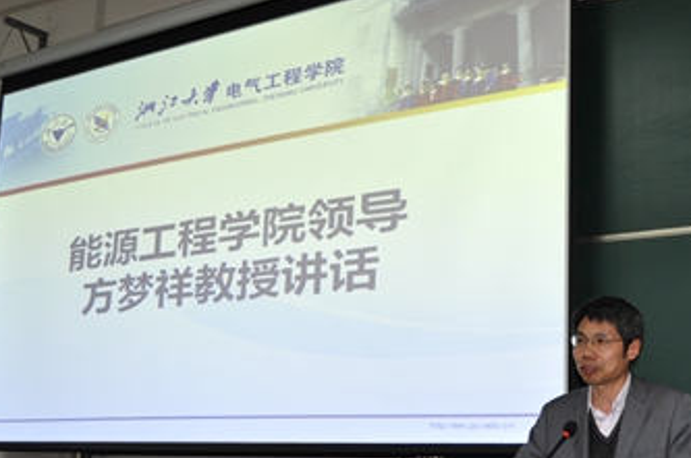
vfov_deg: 25.7
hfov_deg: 38.0
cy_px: 340
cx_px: 461
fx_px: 992
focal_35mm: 52
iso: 800
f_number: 3.8
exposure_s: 1/100
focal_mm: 23
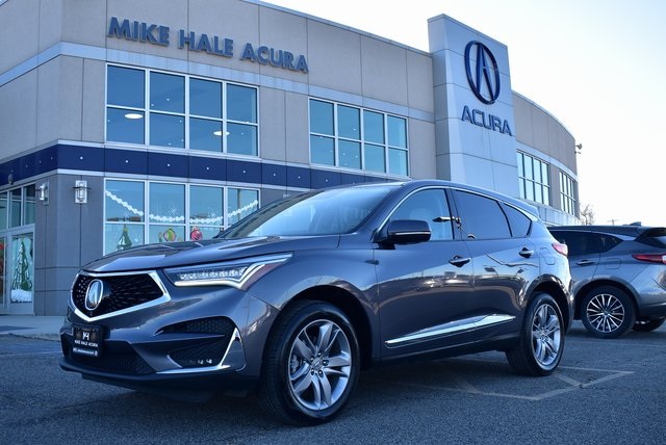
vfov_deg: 35.6
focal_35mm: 38
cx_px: 333
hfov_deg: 51.2
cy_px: 222
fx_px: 694
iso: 100
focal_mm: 25
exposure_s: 1/160
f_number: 6.3
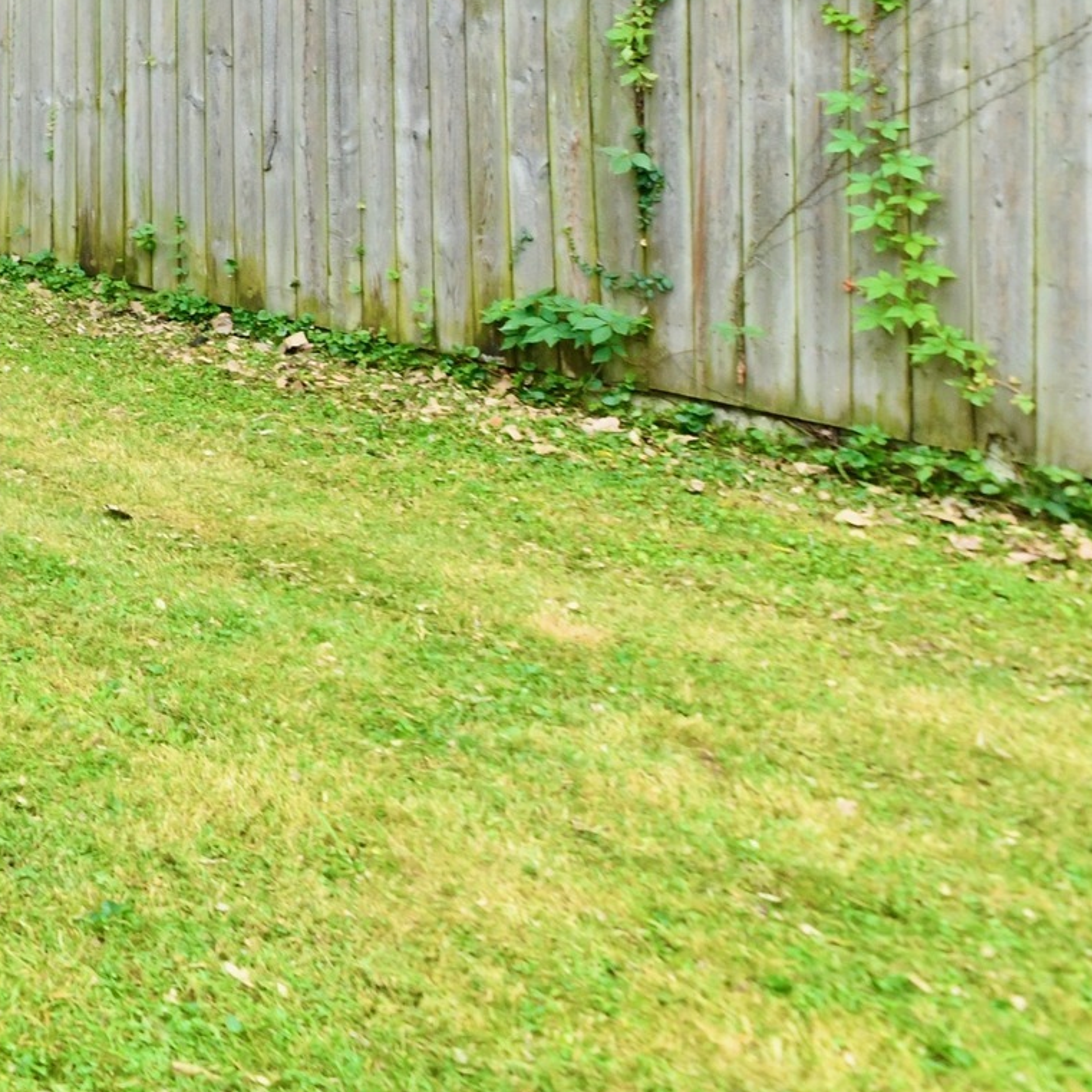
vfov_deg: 33.2
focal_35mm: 48
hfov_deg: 21.4
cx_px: -917
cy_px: 79
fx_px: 1713
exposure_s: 1/100
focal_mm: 14
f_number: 5
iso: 640
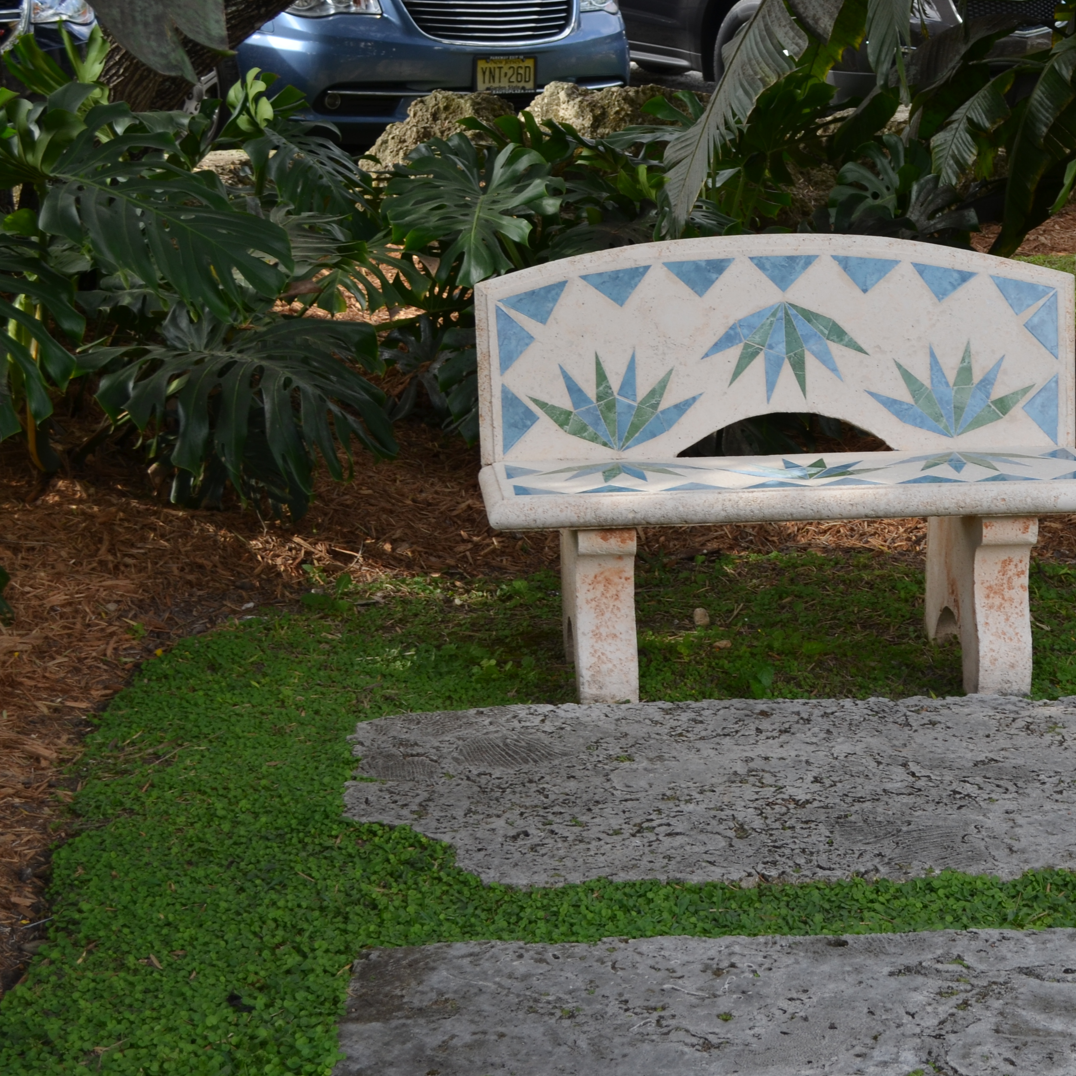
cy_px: 439
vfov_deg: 21.6
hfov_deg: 21.0
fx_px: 2813
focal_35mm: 80
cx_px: 1045
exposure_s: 1/160
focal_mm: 32
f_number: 6.3
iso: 200
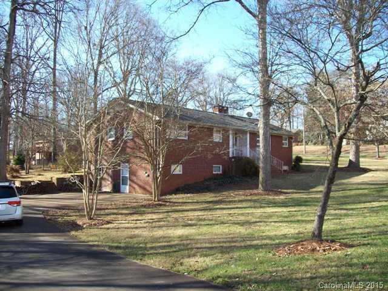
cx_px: 194
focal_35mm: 36
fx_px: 404
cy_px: 146
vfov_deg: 39.7
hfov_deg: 51.4
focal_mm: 6
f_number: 2.7
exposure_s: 1/326
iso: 80
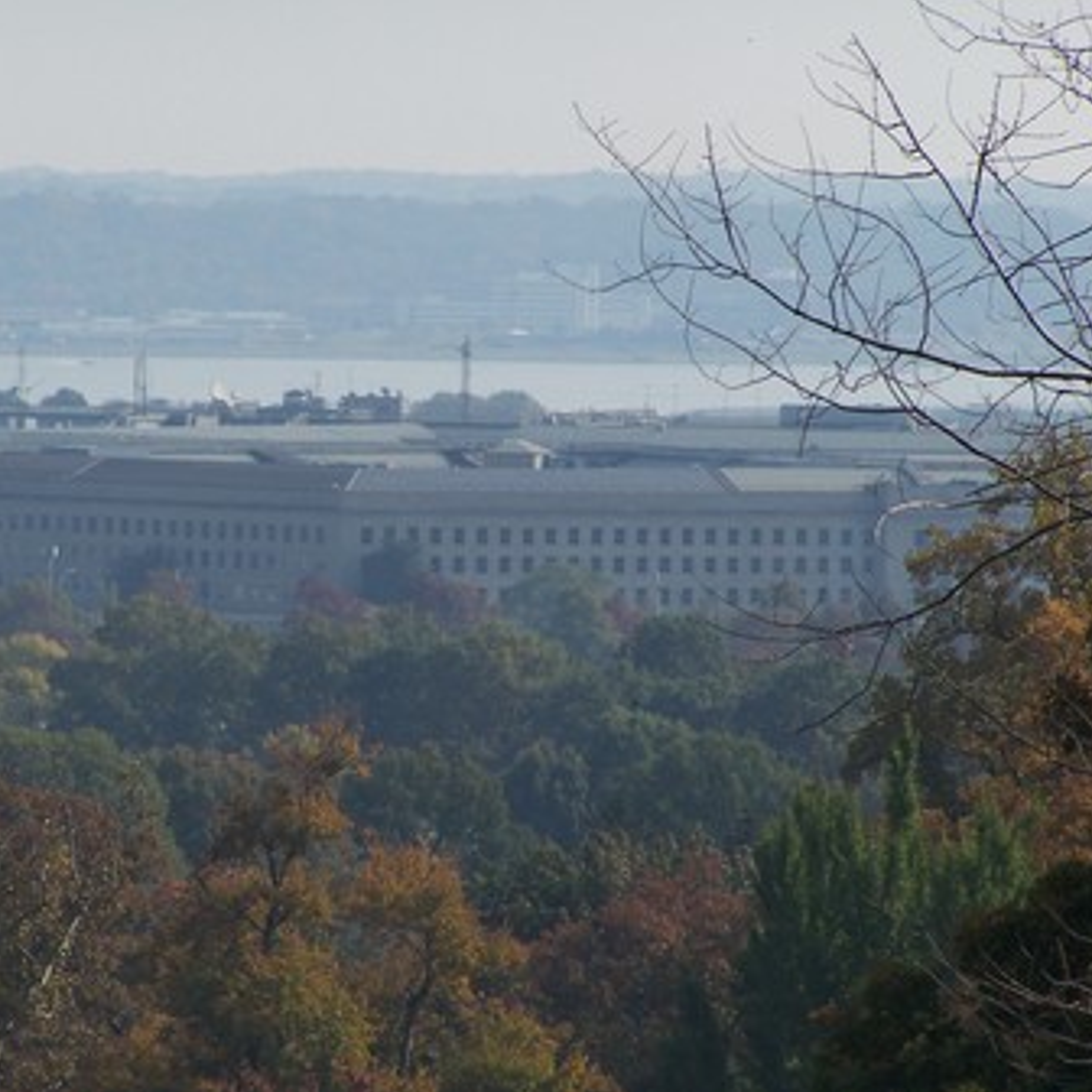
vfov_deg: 4.7
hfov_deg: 4.7
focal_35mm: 376
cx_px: 439
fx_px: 13420
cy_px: 546
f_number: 5
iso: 80
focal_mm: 52.6
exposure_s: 1/640
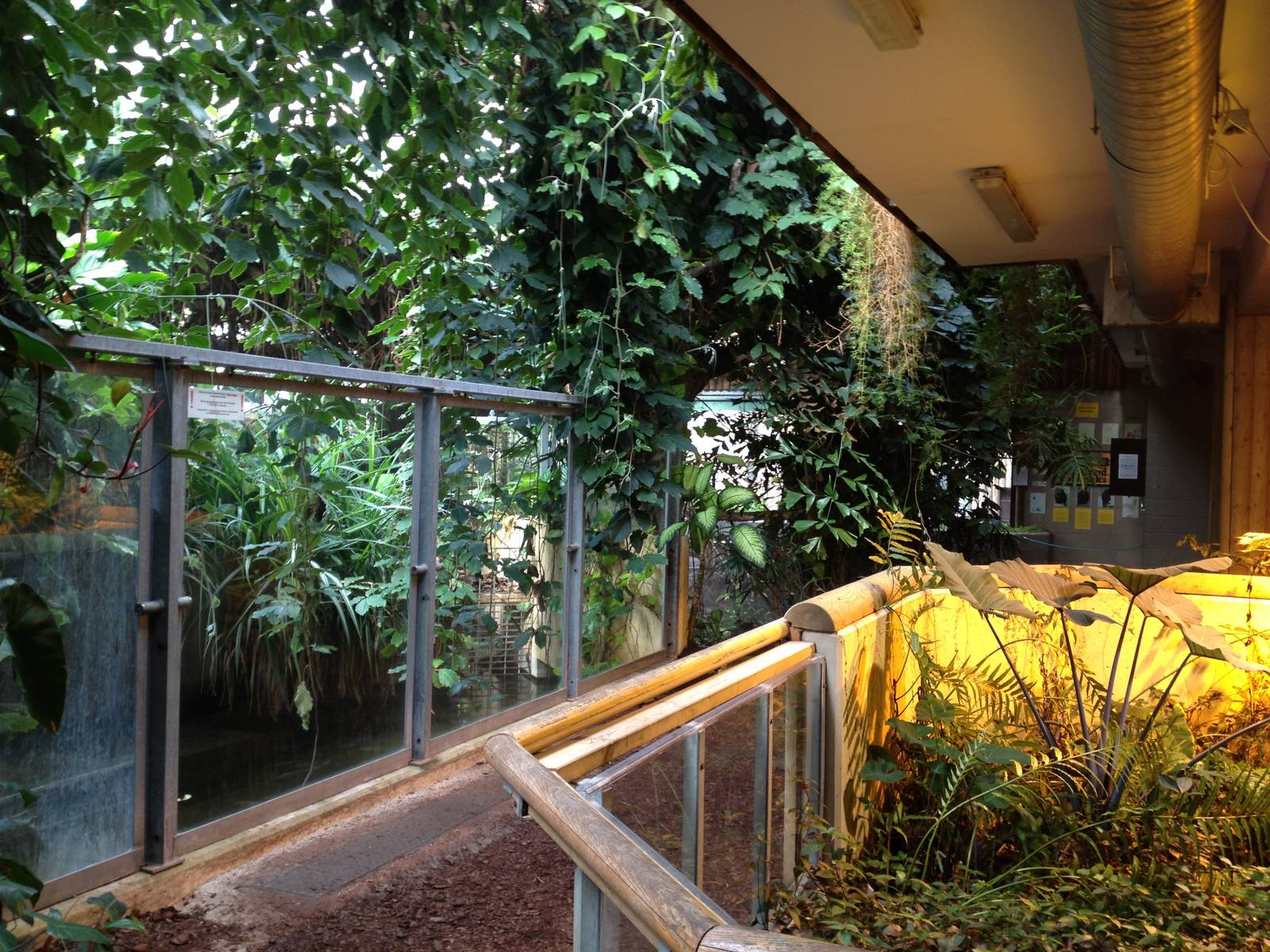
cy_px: 476
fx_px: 1284
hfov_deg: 52.6
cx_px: 635
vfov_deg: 40.7
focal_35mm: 35
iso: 50
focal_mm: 4.28
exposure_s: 1/20
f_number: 2.4
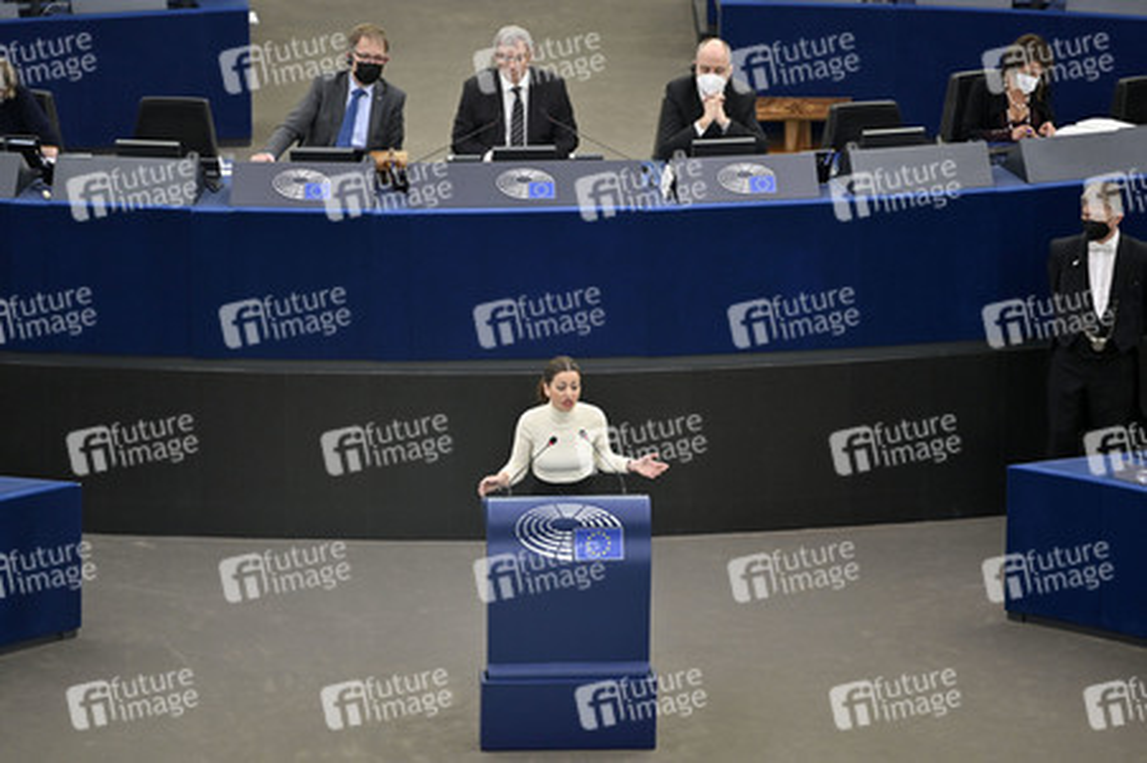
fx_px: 6367
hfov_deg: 10.3
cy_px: 382
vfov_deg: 6.9
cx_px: 574
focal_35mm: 200
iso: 1000
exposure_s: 1/320
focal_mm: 200
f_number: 2.8
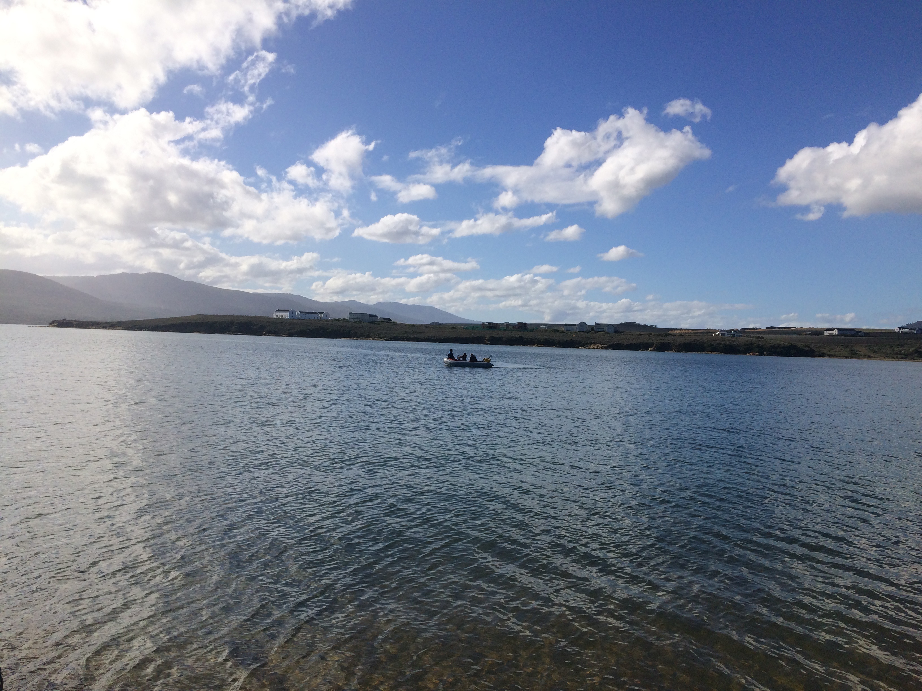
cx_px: 461
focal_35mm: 29
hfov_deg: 61.7
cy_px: 346
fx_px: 772
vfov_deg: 48.2
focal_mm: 4.15
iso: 32
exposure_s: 1/4566
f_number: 2.2
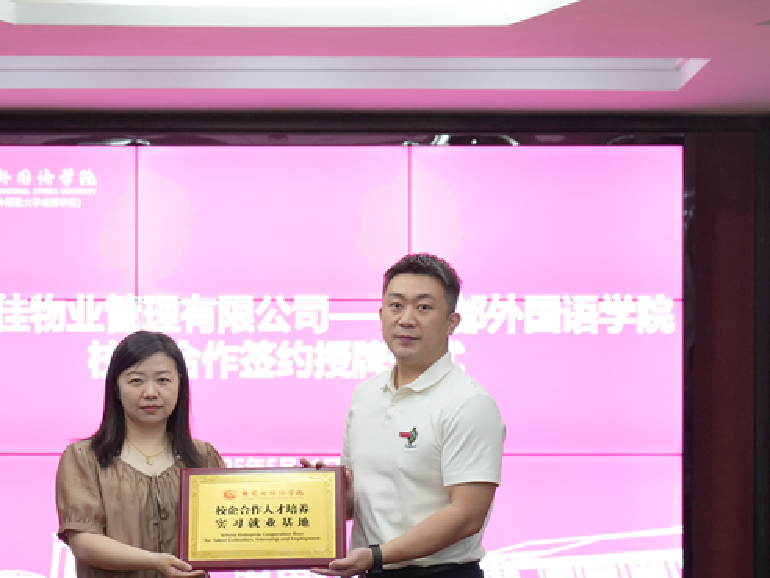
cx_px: 269
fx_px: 2536
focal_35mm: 114
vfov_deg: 13.0
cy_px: 414
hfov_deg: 17.2
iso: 2000
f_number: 4
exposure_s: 1/100
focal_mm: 73
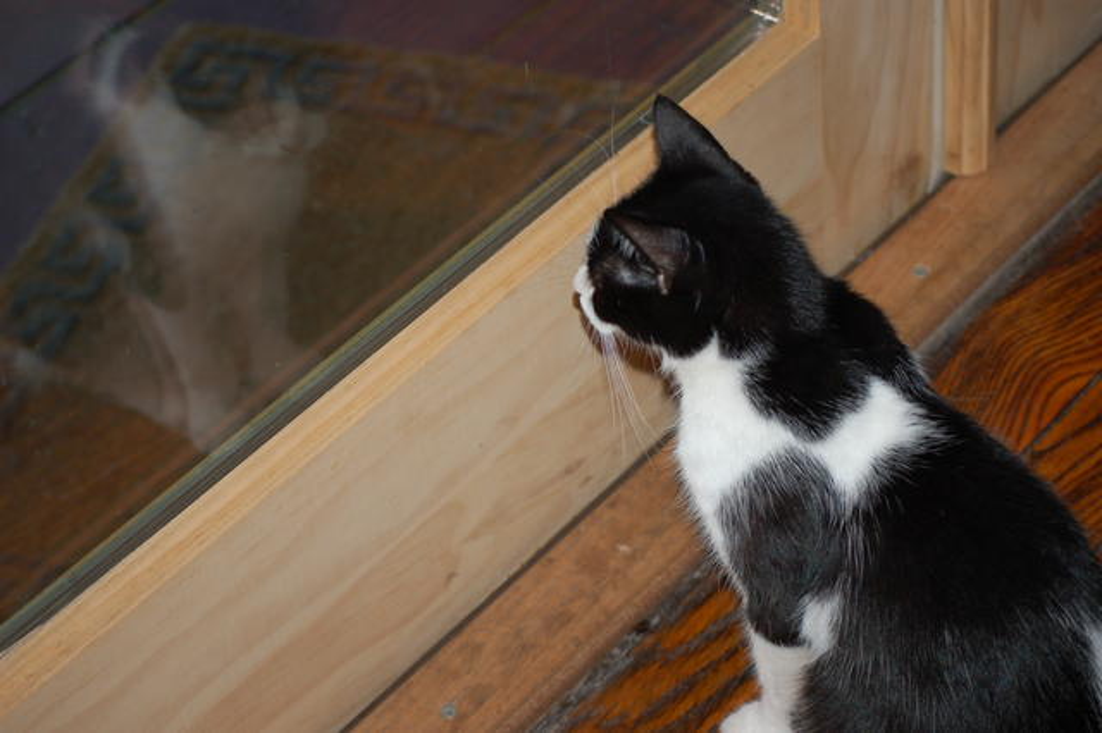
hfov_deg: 24.6
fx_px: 2524
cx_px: 551
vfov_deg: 16.5
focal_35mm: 82
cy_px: 366
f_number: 4
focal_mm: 55
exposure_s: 1/60
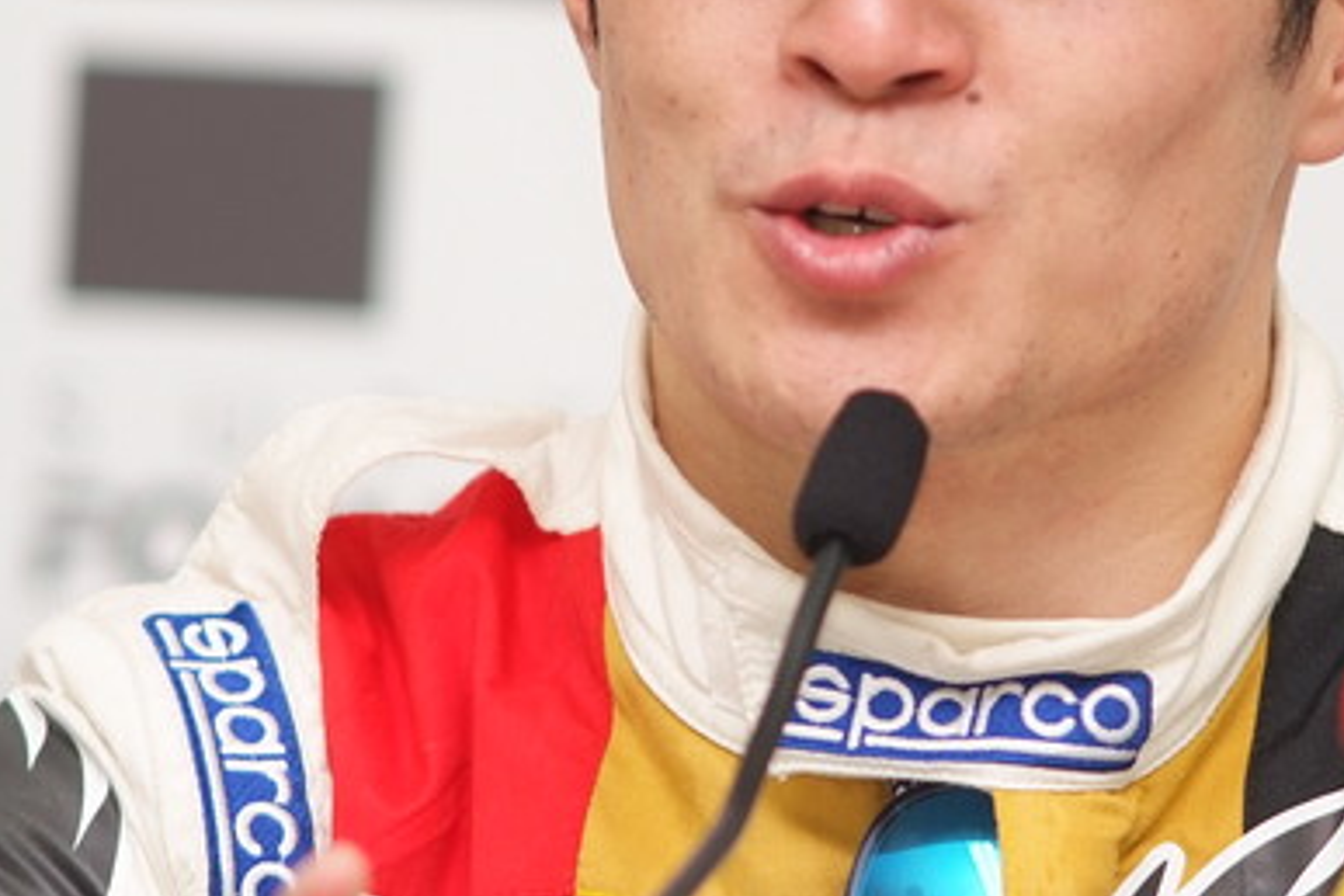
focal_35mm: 502
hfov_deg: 4.1
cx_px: 854
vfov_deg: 2.7
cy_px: 229
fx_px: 18740
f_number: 2.8
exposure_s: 1/250
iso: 400
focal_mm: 180
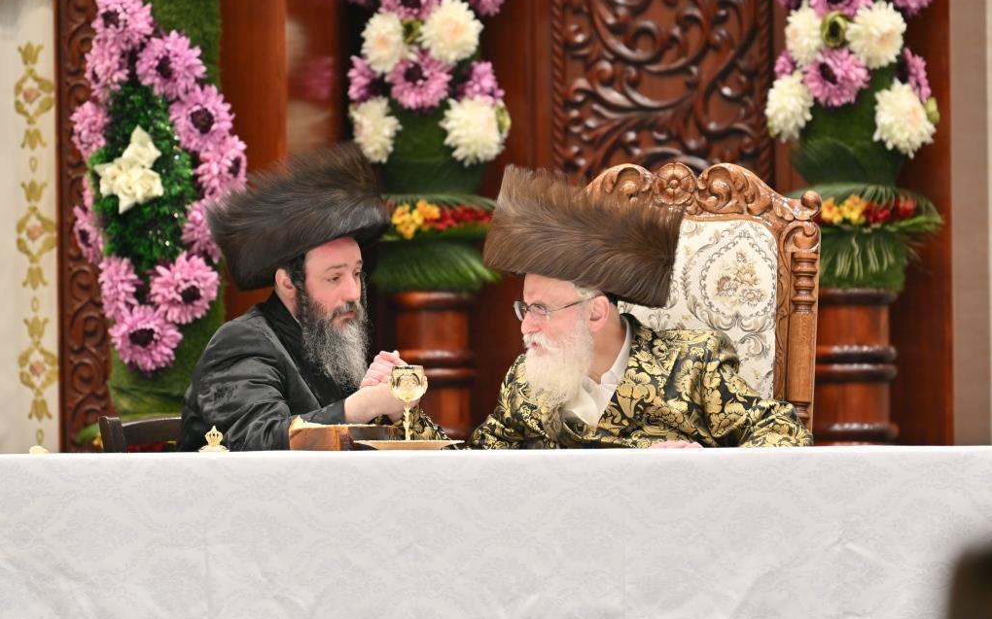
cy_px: 293
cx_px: 496
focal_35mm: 307
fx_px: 8298
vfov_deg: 4.3
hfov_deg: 6.8
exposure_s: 1/200
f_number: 2.8
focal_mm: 200
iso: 160
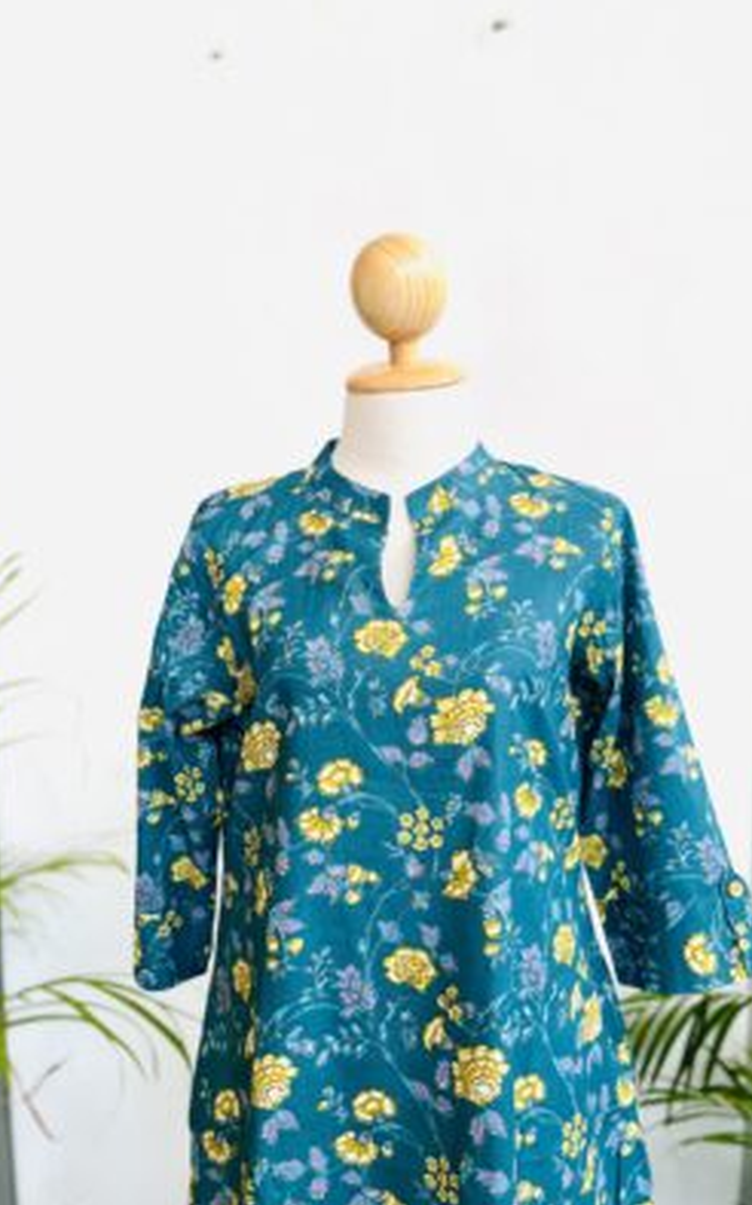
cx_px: 428
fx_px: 919
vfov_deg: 66.5
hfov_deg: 44.4
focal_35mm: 28
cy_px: 596
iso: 50
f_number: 1.6
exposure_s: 1/329
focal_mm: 5.1
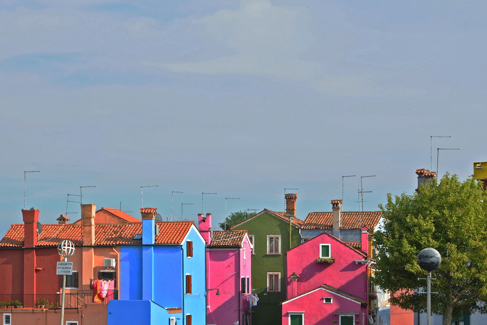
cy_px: 221
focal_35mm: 125
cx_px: 250
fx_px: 1691
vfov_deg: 11.0
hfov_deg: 16.4
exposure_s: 1/250
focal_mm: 60
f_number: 7.1
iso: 200
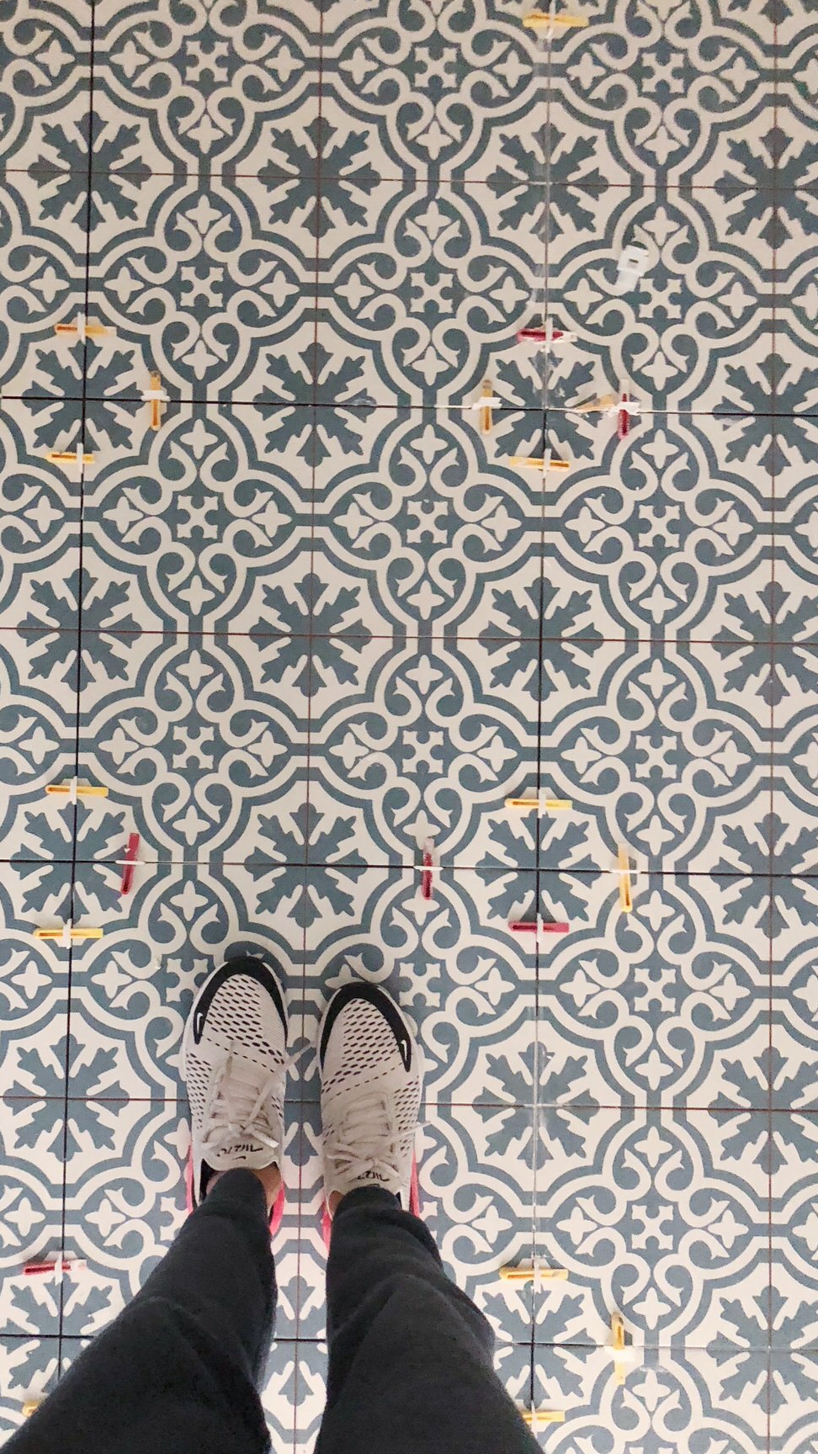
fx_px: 1234
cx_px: 304
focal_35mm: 32
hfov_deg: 36.5
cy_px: 748
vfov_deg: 61.0
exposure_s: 1/4
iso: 80
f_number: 1.8
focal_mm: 3.99
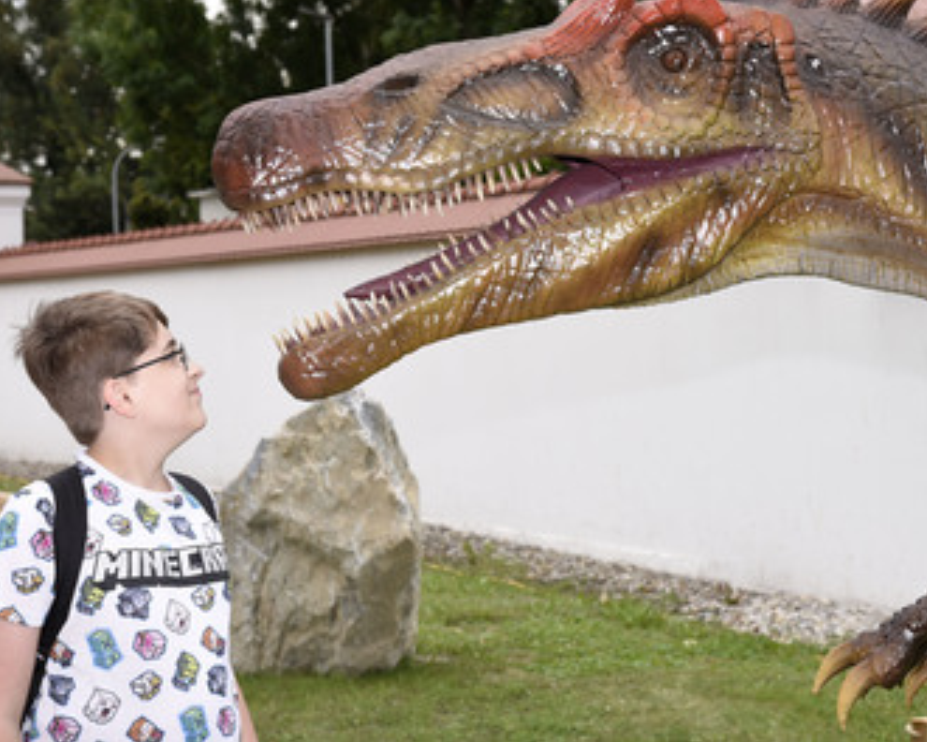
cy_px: 323
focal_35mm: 105
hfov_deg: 18.3
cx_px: 535
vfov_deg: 14.7
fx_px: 2881
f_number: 9
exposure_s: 1/160
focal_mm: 82
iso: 500
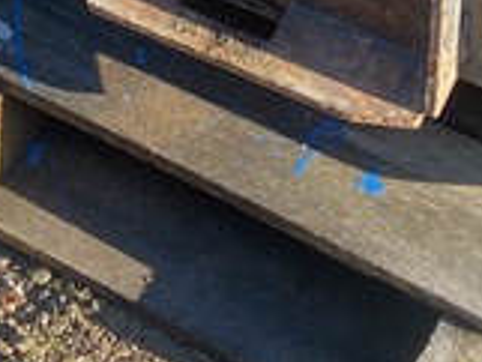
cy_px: -308
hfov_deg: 15.2
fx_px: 1798
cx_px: 171
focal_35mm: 129
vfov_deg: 10.7
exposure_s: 1/389
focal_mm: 4.25
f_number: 1.8
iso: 32
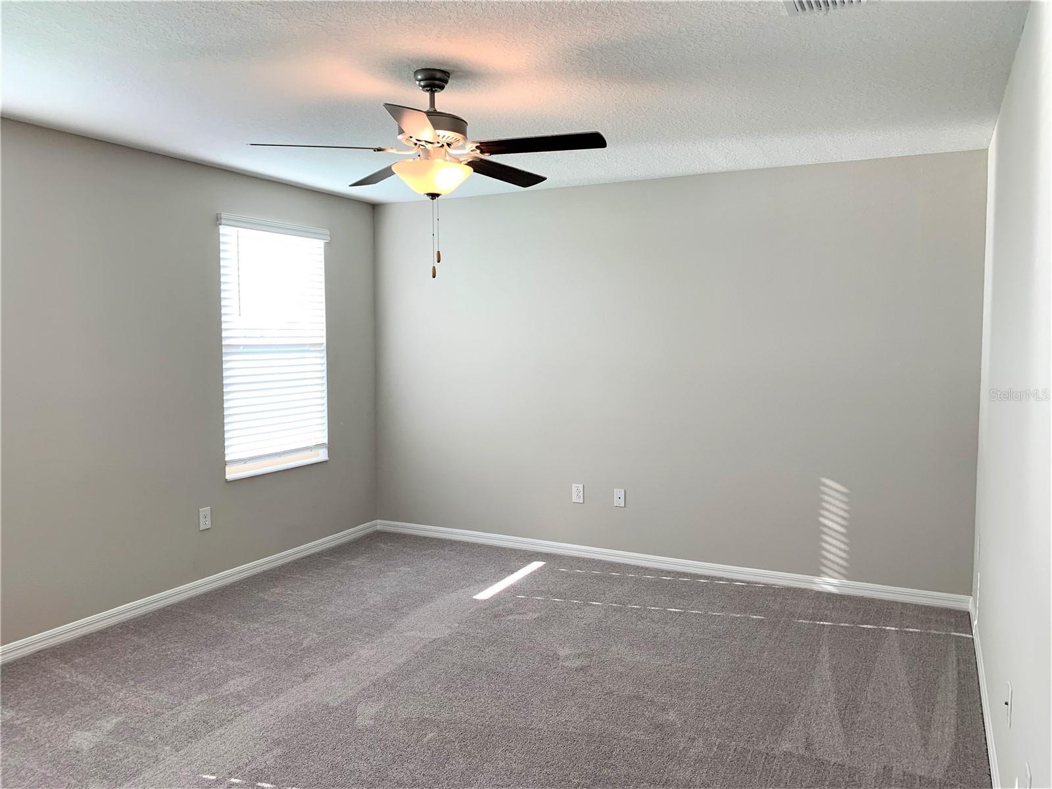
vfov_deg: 53.1
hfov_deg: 67.3
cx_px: 526
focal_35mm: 26
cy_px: 394
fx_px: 790
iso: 40
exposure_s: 1/120
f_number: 1.8
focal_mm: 4.25
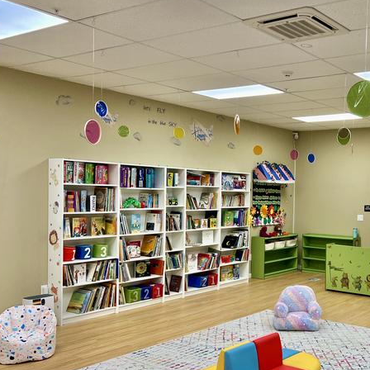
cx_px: 306
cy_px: 211
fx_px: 496
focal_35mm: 41
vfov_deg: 40.8
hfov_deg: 39.0
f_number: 1.5
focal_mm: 5.7
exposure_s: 1/139
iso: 64
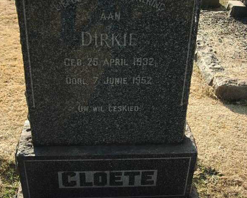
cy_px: 99
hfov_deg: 36.0
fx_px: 380
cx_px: 118
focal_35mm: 52
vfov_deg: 29.1
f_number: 3.1
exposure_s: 1/200
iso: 50
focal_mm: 8.2
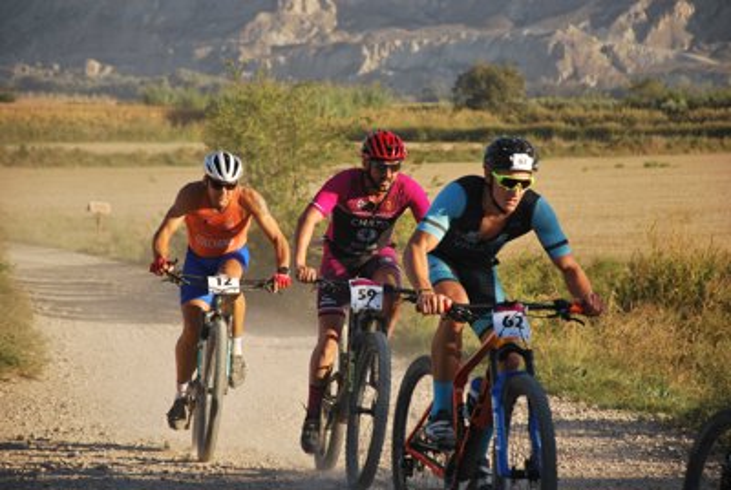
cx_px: 366
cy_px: 245
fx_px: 3203
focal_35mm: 158
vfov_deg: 8.7
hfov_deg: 13.0
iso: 280
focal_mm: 105
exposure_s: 1/500
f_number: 5.6
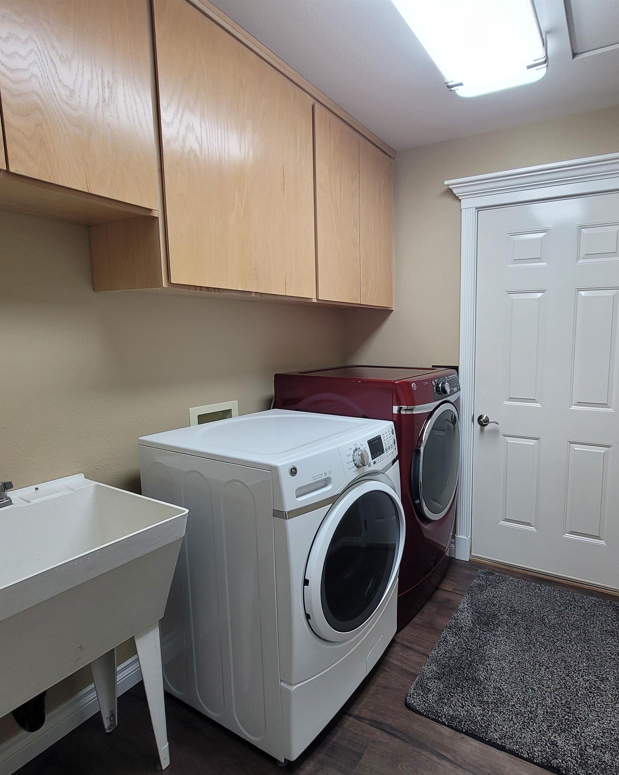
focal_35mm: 17
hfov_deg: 74.8
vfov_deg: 89.6
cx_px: 407
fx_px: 389
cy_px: 389
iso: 125
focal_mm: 2.2
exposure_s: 1/60
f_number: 2.2
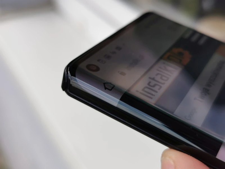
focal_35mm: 53
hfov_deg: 36.2
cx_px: 112
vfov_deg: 27.5
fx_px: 344
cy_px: 84
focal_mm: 5.56
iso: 50
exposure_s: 1/1139
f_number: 1.6
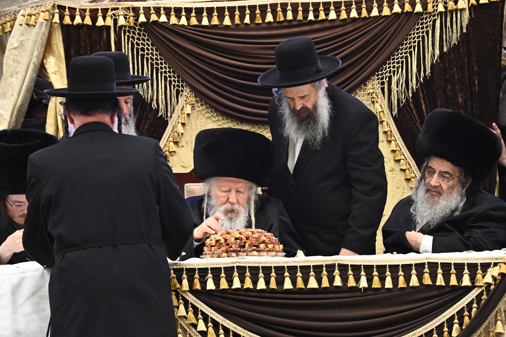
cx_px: 253
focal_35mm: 200
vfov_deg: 6.9
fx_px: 2810
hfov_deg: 10.3
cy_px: 168
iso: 2000
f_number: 8
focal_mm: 200
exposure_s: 1/125
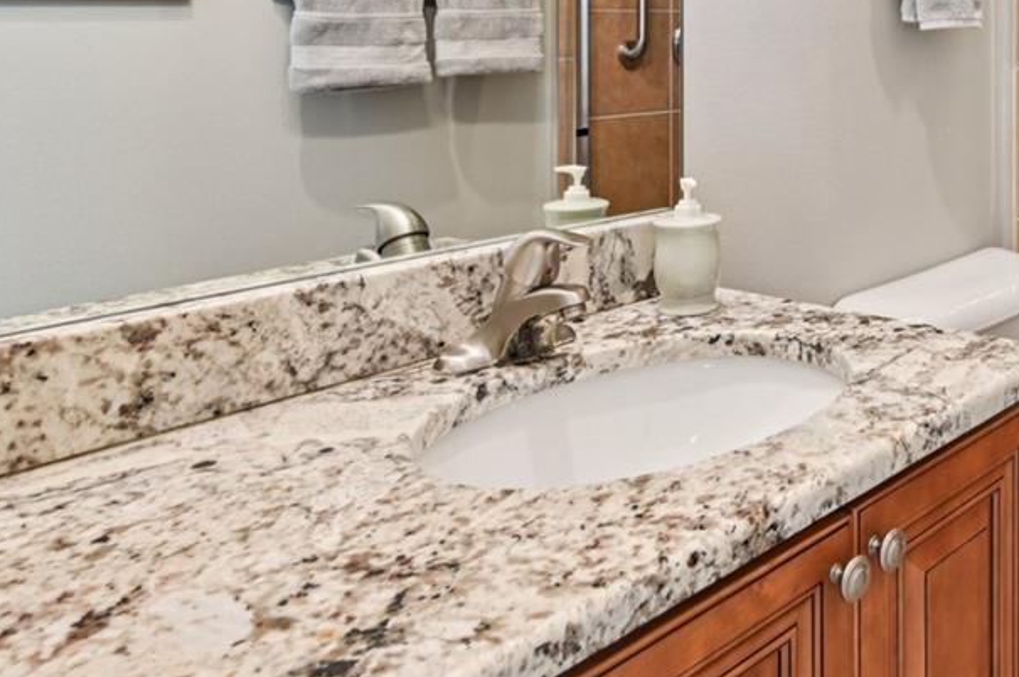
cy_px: 24
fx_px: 1046
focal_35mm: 37
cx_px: 1017
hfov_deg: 44.3
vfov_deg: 33.3
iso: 400
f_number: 8
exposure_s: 1/6
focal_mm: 14
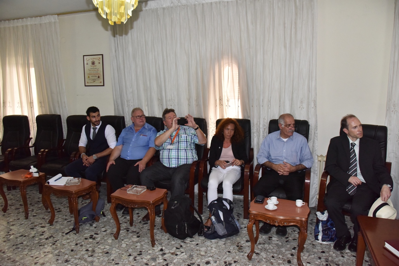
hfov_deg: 73.7
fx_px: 266
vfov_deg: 53.1
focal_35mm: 24
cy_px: 133
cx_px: 200
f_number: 6.3
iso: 2500
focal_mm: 24
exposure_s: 1/250
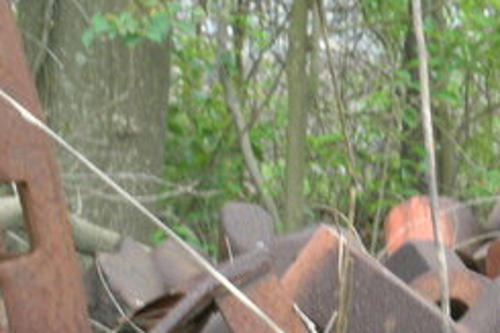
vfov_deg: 7.2
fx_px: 2651
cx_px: 494
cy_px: 314
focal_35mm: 191
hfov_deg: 10.7
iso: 50
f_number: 4.8
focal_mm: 18.8
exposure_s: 1/60.3
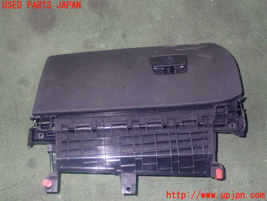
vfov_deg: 30.9
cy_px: 100
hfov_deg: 40.4
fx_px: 363
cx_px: 134
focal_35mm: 47
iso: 800
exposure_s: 1/50
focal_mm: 8.4
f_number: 3.1
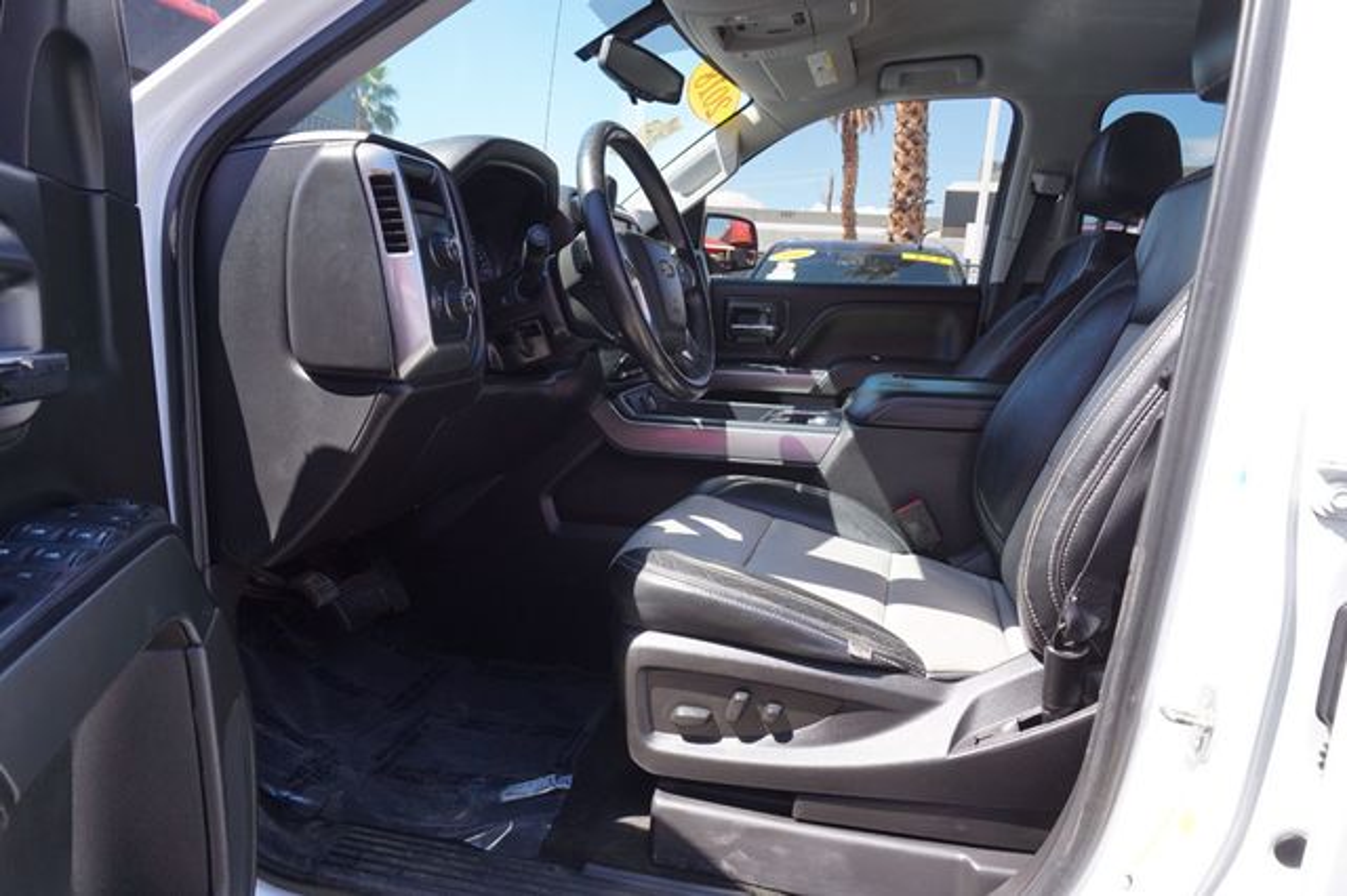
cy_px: 448
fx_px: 897
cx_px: 674
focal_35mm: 24
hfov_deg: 73.8
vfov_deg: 53.1
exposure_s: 1/80
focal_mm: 16
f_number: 6.3
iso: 100
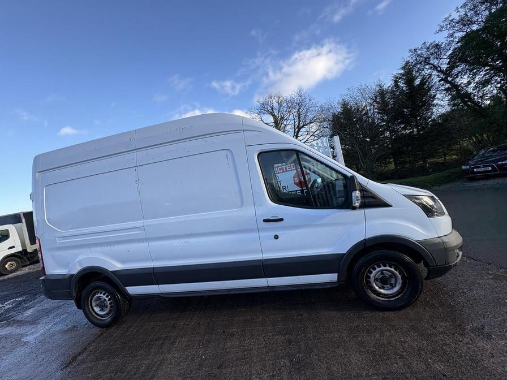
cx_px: 254
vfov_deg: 85.7
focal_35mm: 14
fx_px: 205
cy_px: 190
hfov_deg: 102.1
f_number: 2.2
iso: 40
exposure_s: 1/565
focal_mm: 2.22
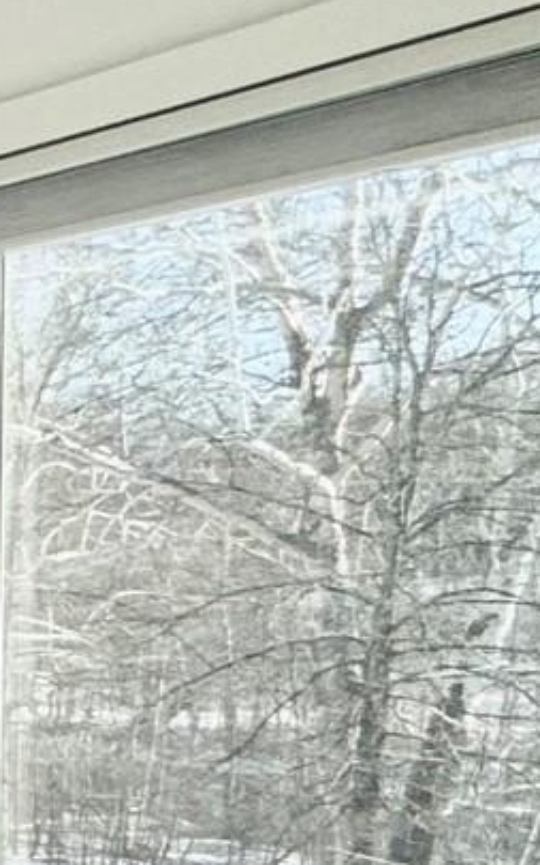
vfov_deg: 27.2
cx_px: -1530
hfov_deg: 8.6
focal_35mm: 75
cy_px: 622
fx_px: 1767
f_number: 2.2
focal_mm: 2.22
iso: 40
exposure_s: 1/956
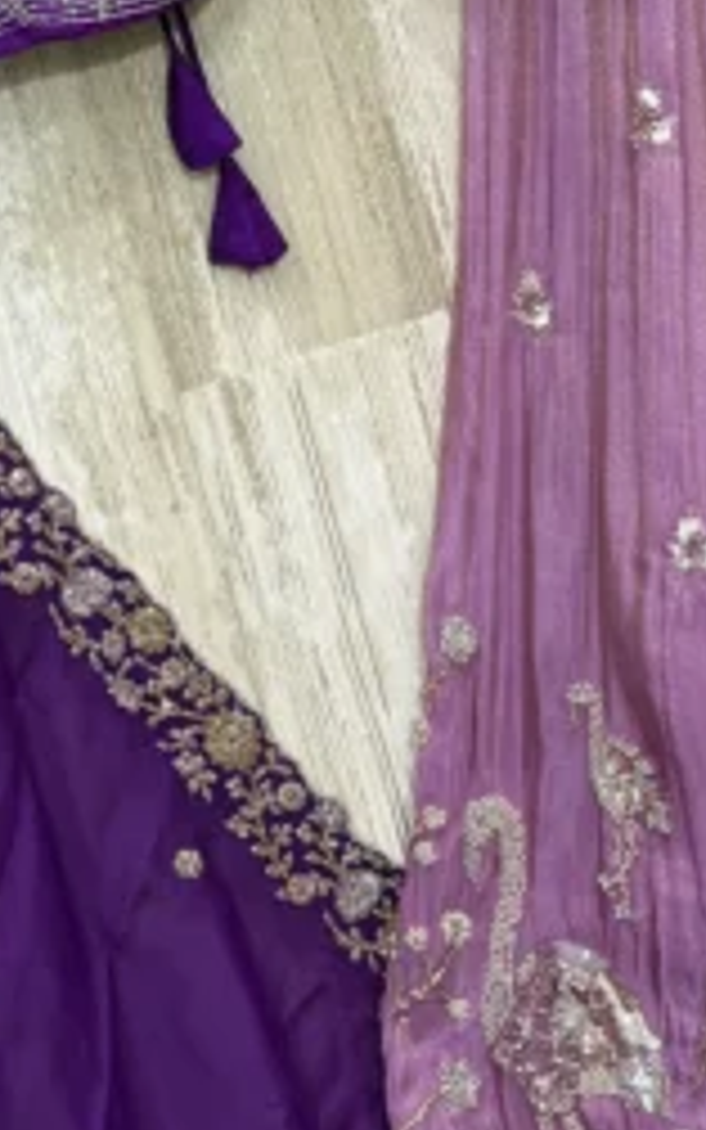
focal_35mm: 88
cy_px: 212
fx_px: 2708
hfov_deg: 14.8
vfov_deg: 23.2
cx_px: 409
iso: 80
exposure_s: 1/50
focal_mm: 6
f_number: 1.6
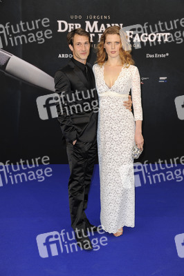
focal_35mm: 58
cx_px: 92
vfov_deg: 34.5
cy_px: 138
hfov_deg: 23.3
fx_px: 445
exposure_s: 1/160
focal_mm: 58
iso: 500
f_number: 6.3
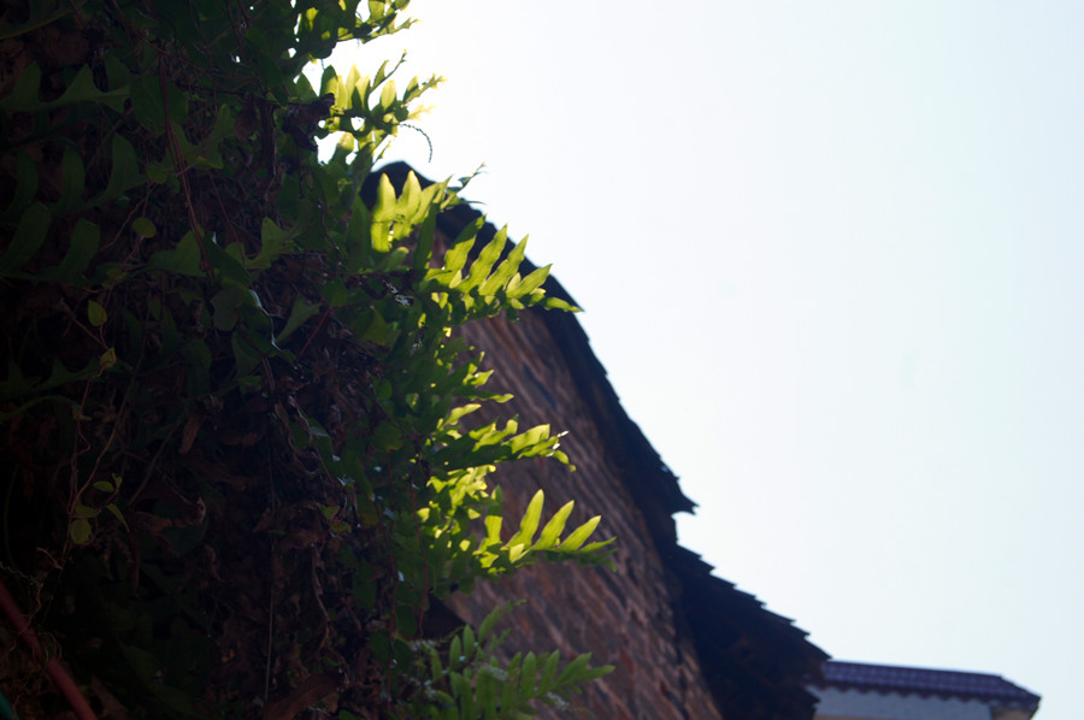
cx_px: 542
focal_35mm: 82
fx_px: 2481
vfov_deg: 16.5
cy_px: 360
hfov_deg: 24.6
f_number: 8
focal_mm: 55
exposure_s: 1/320
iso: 100
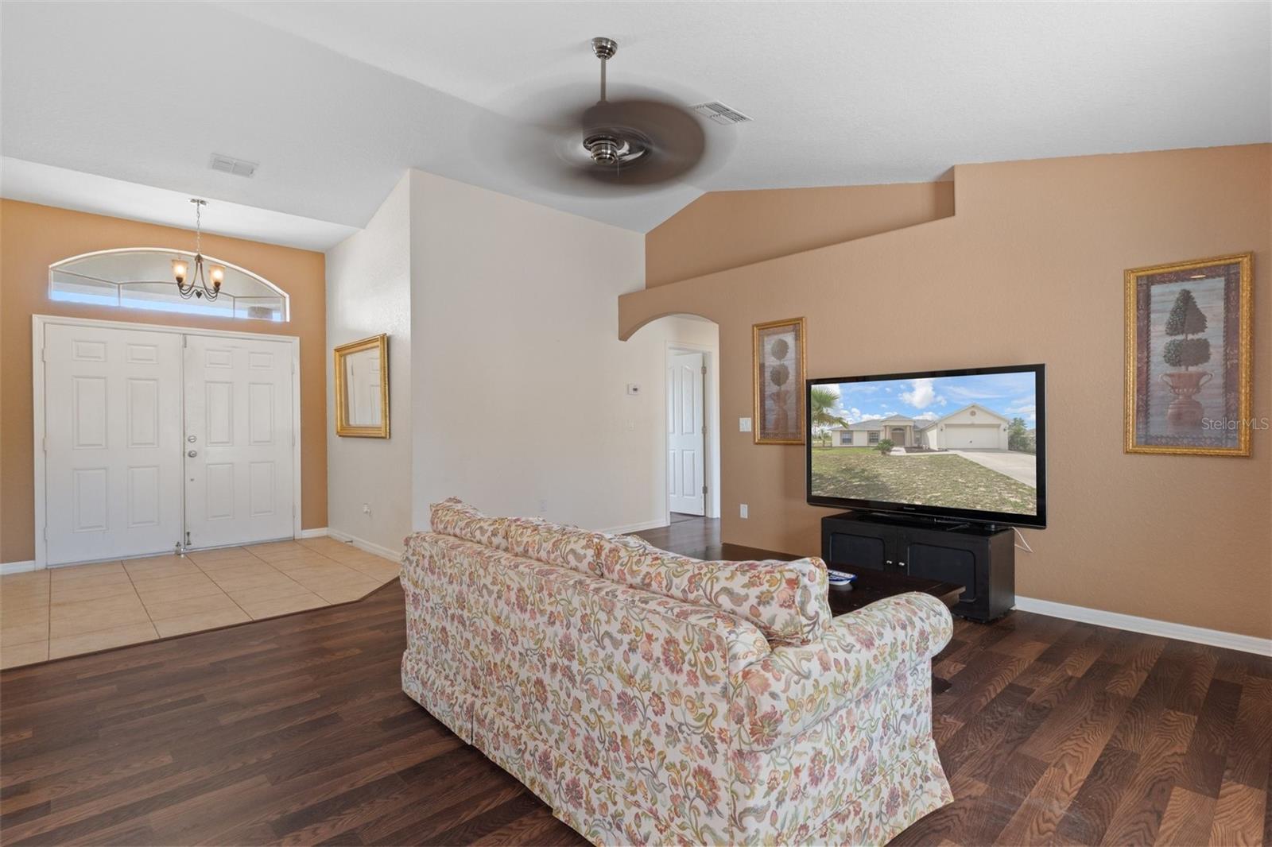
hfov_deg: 95.0
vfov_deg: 72.0
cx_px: 636
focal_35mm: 16
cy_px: 424
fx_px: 583
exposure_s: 1
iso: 250
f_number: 8
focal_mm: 11
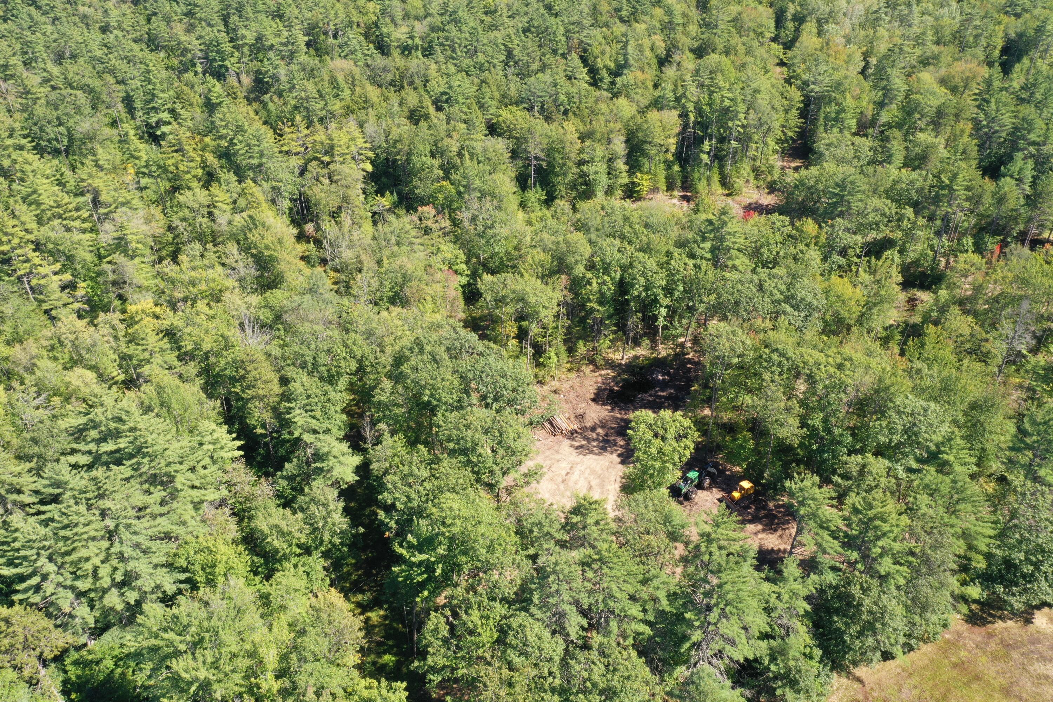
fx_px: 819
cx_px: 526
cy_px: 351
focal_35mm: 28
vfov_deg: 46.4
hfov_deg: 65.5
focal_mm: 10.26
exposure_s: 1/50
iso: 100
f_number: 9
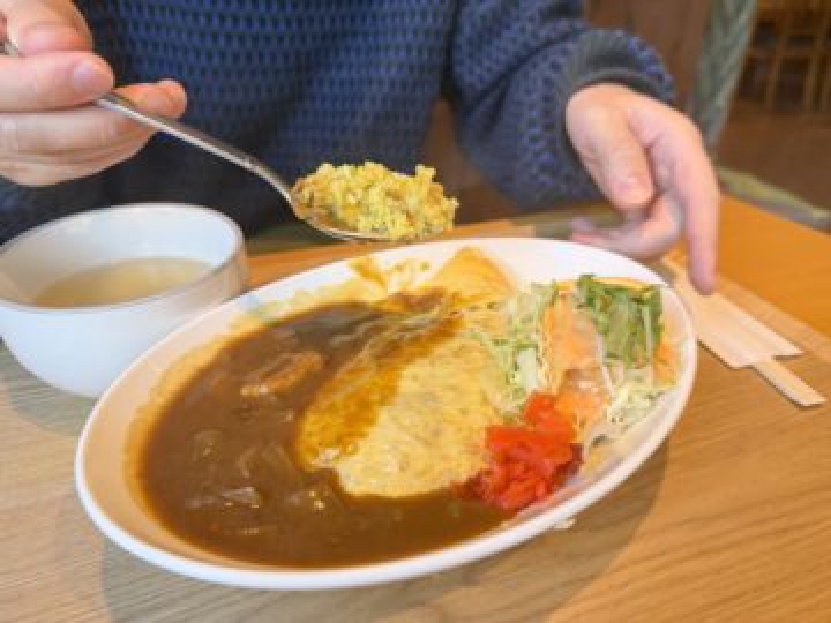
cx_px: 416
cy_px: 312
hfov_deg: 71.6
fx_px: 576
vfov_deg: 56.8
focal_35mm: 24
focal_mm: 6.76
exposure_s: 1/120
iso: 160
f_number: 1.78
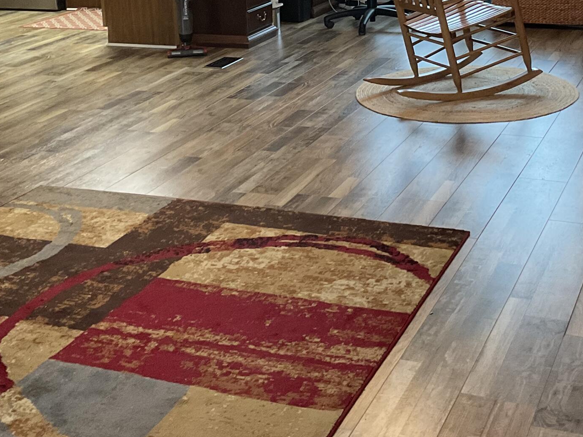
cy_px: 0
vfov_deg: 22.4
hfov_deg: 30.7
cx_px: 333
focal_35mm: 63
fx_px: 1061
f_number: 1.8
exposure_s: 1/60
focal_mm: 3
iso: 160
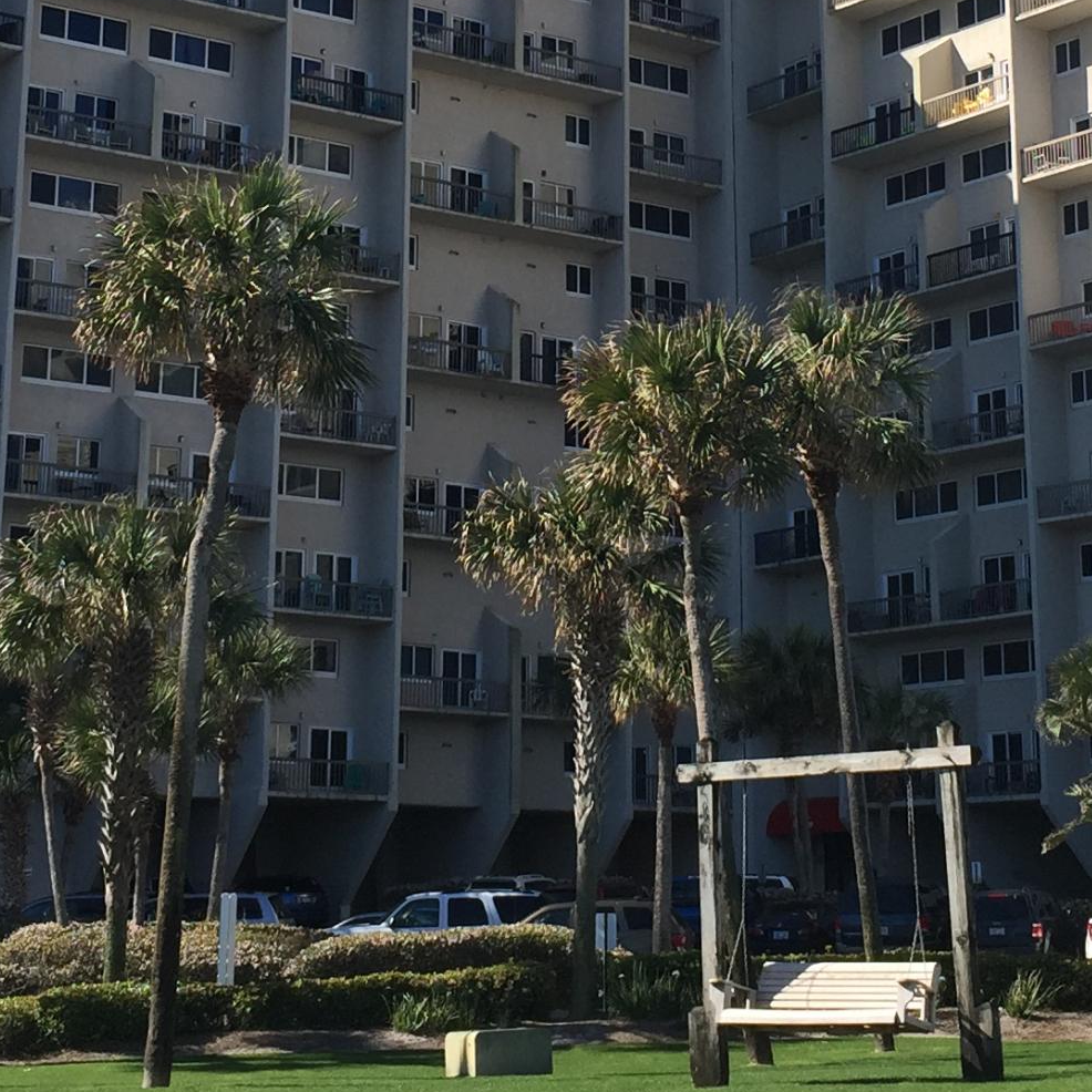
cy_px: 120
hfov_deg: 22.2
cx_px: 594
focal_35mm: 78
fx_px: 2784
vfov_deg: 21.7
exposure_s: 1/1464
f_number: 2.2
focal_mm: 4.15
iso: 32
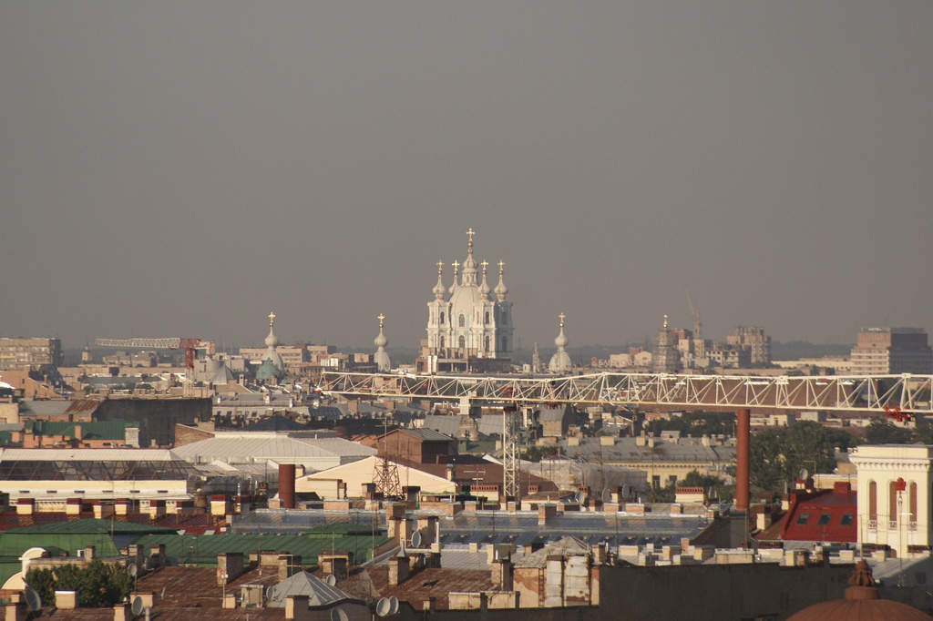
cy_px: 310
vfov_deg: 3.1
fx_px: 11658
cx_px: 466
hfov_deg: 4.6
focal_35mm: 450
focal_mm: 300
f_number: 7.1
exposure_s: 1/3200
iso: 400
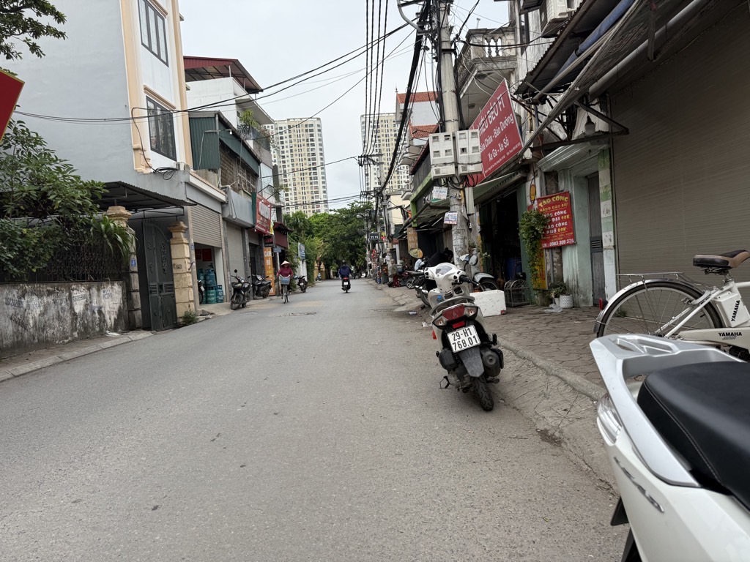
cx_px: 375
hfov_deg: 71.6
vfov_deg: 56.8
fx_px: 520
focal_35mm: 24
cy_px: 281
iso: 100
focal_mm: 6.76
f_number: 1.78
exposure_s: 1/1361
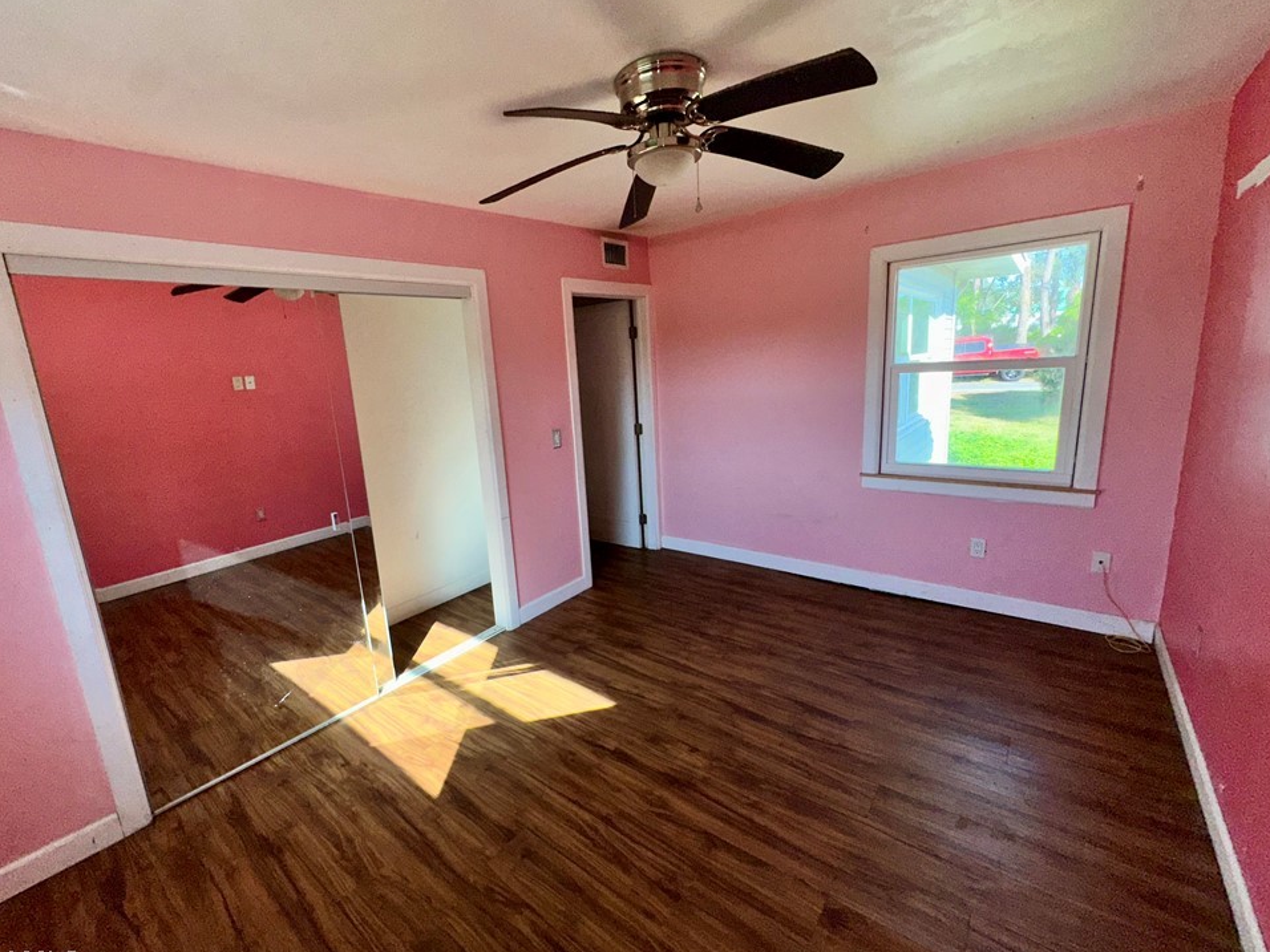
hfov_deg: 98.0
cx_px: 594
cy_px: 474
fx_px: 550
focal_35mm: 15
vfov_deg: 81.7
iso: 32
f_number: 2.2
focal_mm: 2.22
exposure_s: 1/300
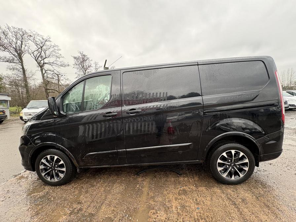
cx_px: 148
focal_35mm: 14
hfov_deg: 102.1
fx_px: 120
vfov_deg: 85.7
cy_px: 111
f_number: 2.2
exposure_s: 1/99
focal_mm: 2.22
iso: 160
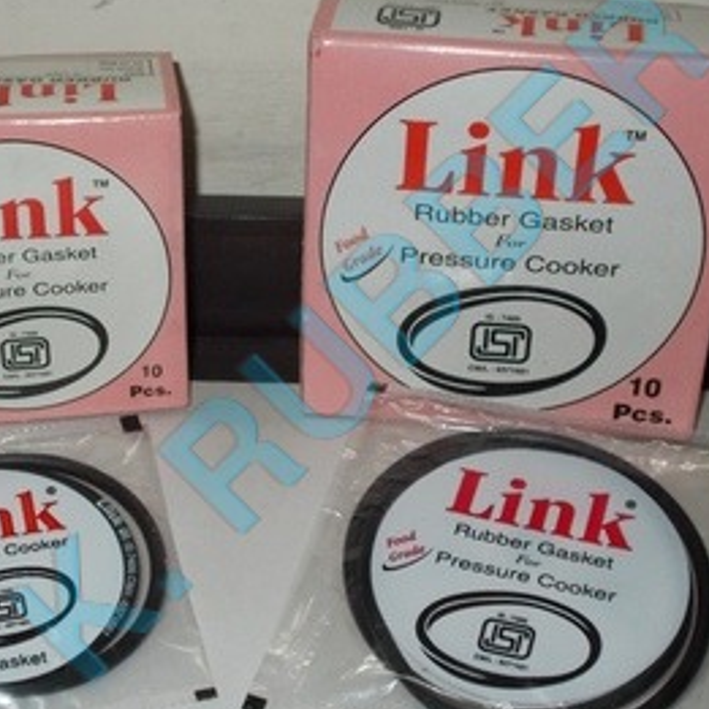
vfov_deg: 26.1
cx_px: 296
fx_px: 1529
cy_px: 403
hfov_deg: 26.1
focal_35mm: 66
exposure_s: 1/30
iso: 200
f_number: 3.9
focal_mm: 6.9
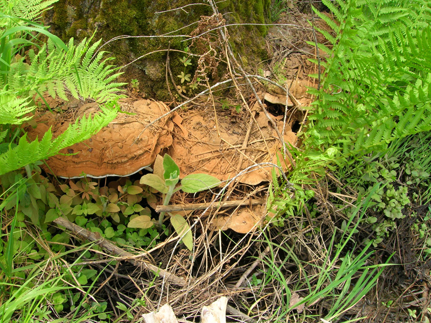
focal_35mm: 34
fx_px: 423
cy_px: 162
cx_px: 216
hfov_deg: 54.0
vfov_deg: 41.8
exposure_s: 1/43.2
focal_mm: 5.7
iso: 50
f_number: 4.9
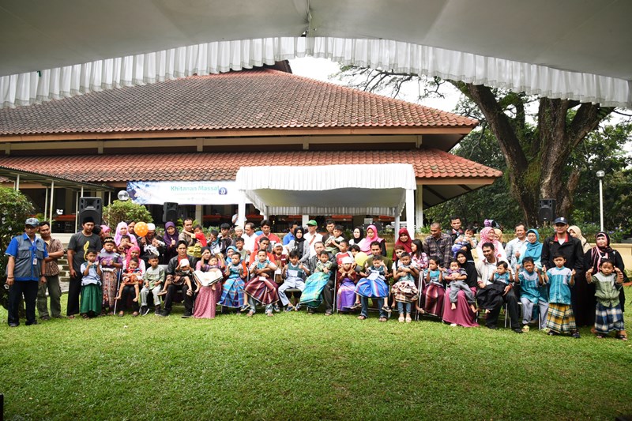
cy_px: 210
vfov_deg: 53.1
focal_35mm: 24
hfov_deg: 73.8
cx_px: 316
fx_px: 421
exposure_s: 1/200
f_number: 11
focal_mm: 24
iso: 1000
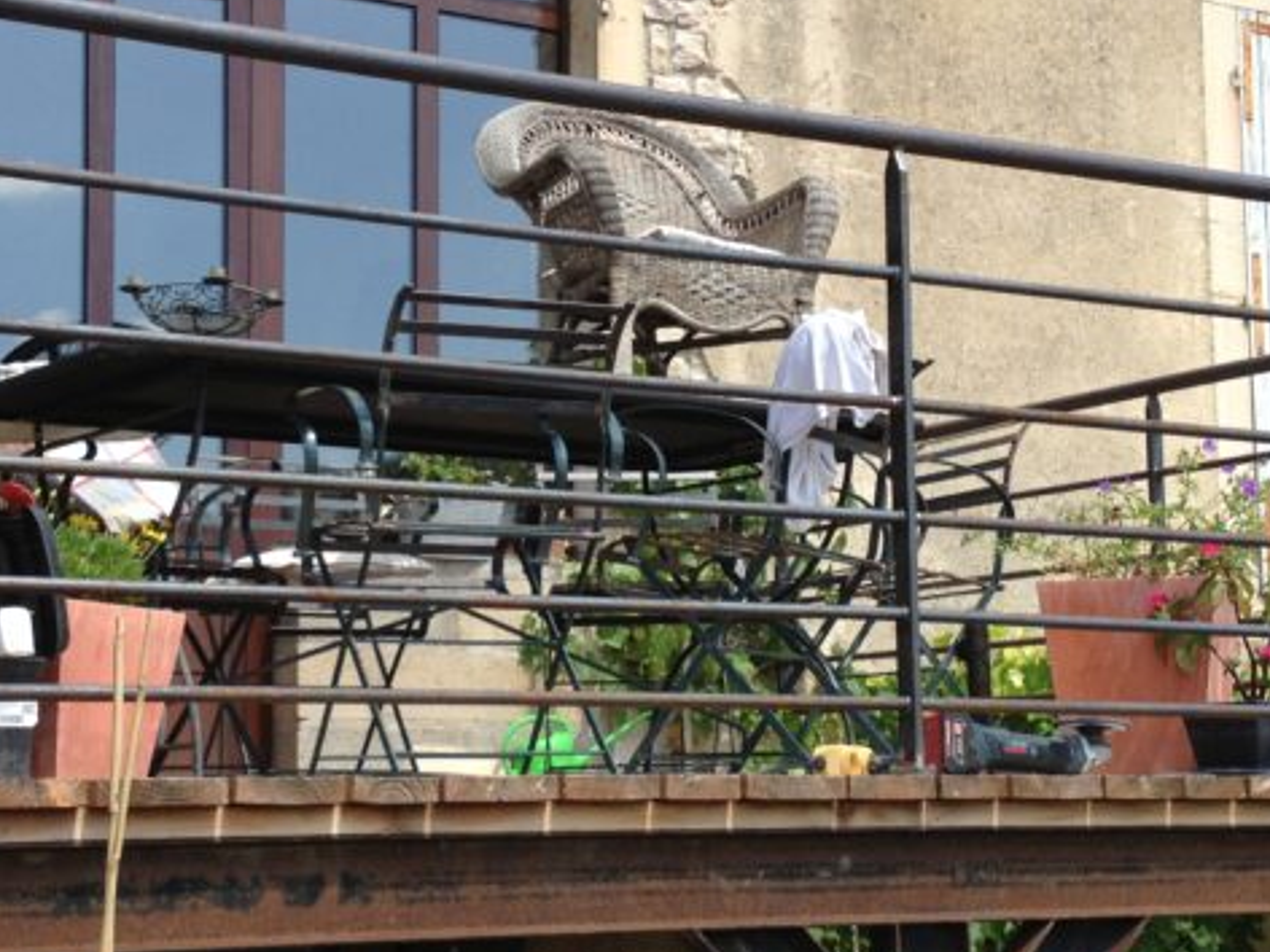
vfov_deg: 19.4
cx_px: 509
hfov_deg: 25.6
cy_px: 473
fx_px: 2788
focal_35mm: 76
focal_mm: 4.28
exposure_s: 1/690
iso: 50
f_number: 2.4
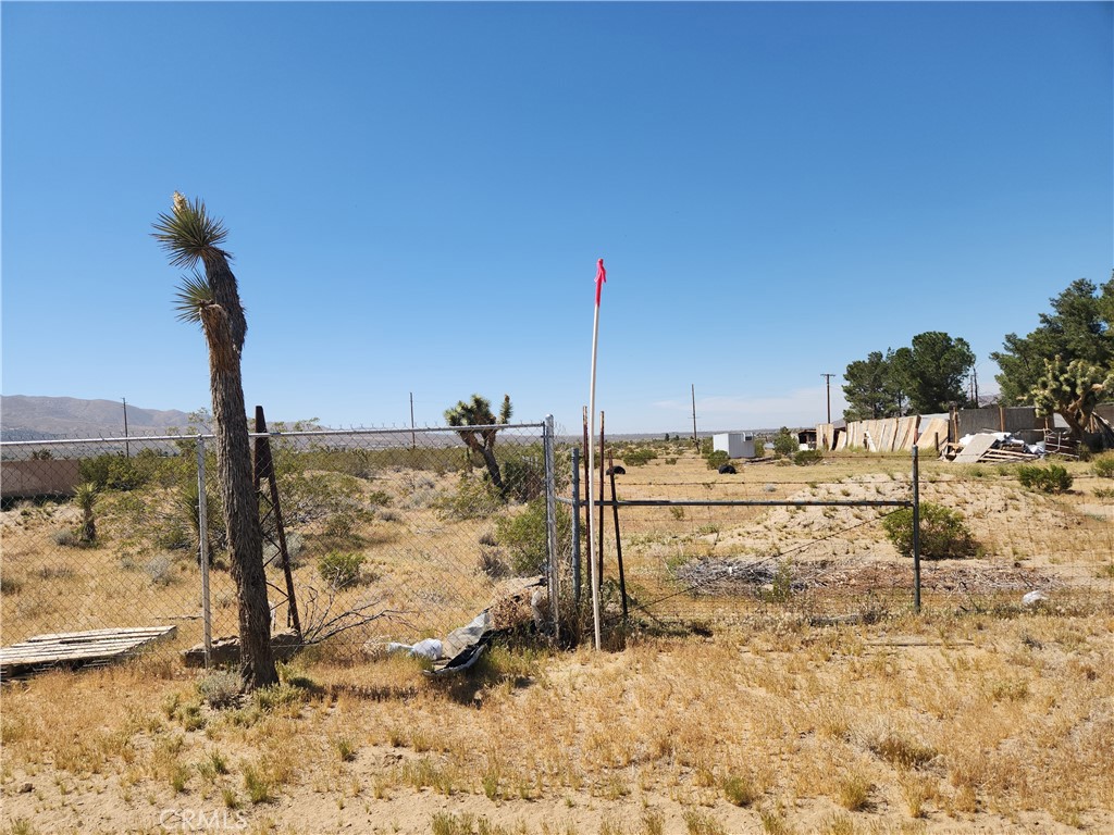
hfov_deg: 73.9
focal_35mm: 23
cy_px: 418
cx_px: 557
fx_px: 740
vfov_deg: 58.9
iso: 20
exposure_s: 1/1809
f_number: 1.8
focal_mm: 5.4
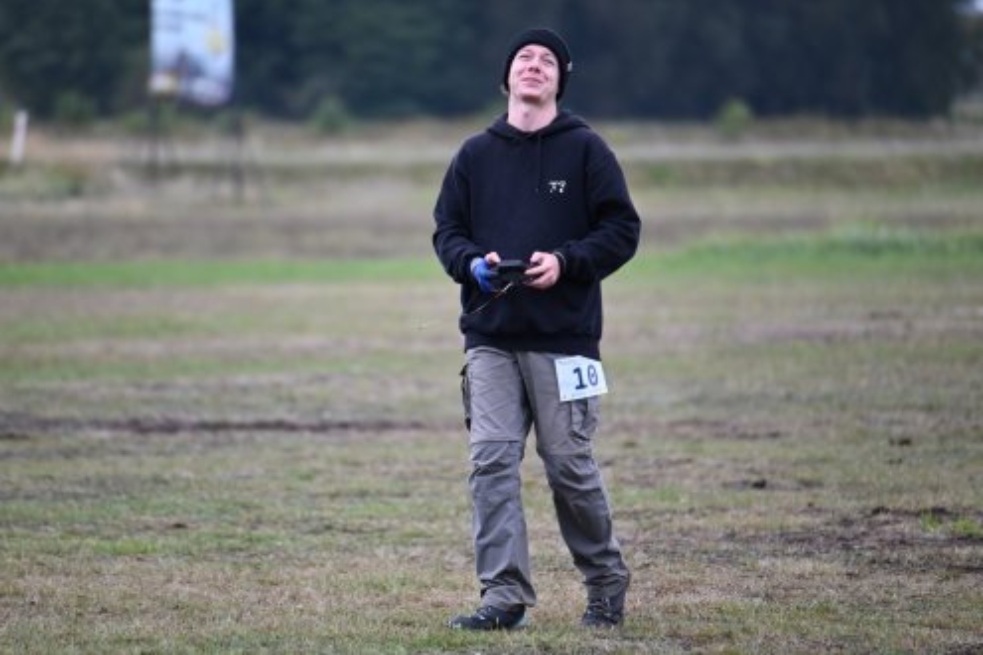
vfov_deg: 3.4
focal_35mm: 402
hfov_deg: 5.1
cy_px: 328
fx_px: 10976
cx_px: 492
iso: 1000
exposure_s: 1/800
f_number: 6.3
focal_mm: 400
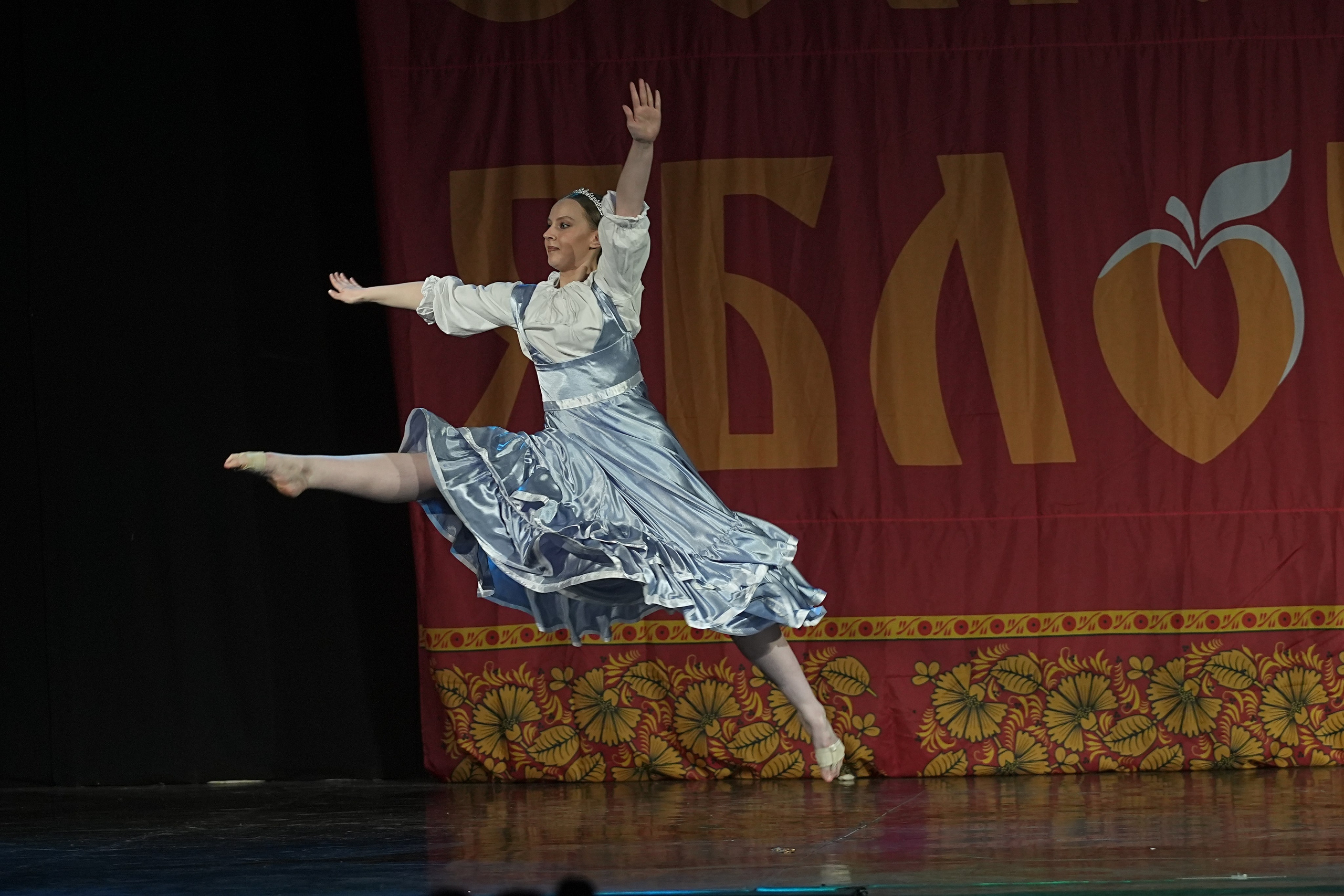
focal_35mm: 177
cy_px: 448
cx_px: 672
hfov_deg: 11.6
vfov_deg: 7.8
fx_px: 6608
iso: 2000
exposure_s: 1/400
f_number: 4
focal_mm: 118
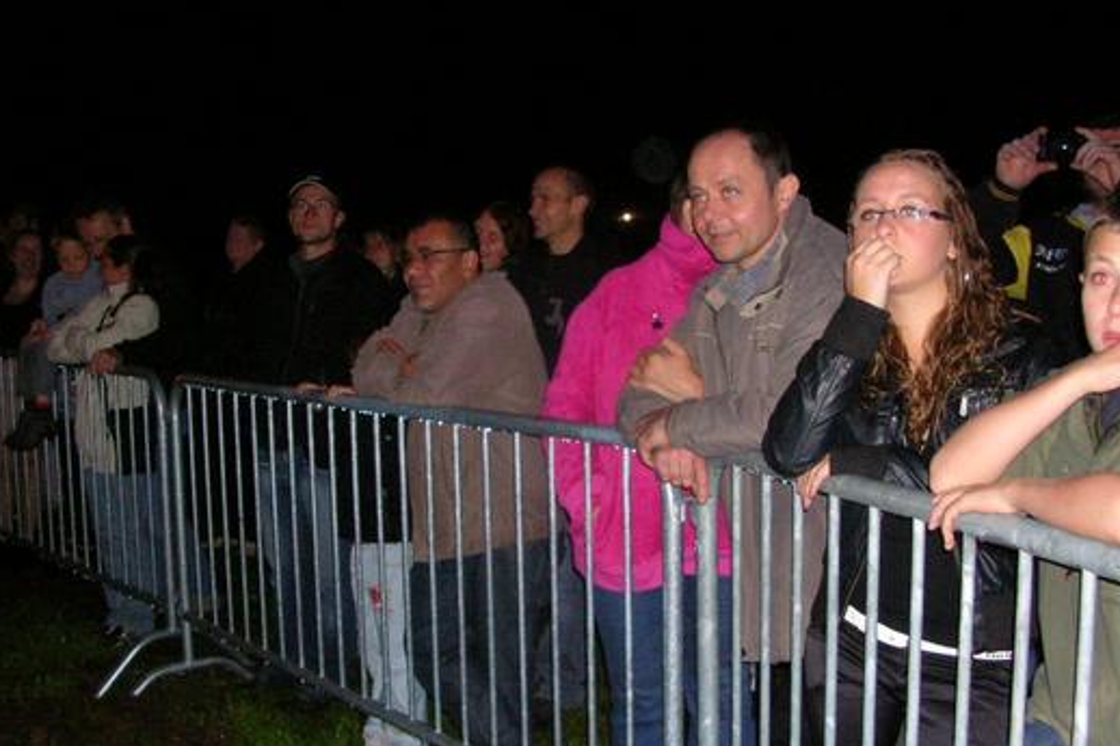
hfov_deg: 43.6
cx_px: 601
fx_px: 1399
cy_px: 443
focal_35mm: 45
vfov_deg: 29.8
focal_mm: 5.8
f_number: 2.8
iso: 200
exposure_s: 1/60.1
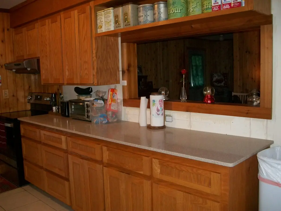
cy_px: 106
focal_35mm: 32
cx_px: 140
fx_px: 260
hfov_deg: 56.8
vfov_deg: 44.2
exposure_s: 1/30
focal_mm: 5.7
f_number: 2.9
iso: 160
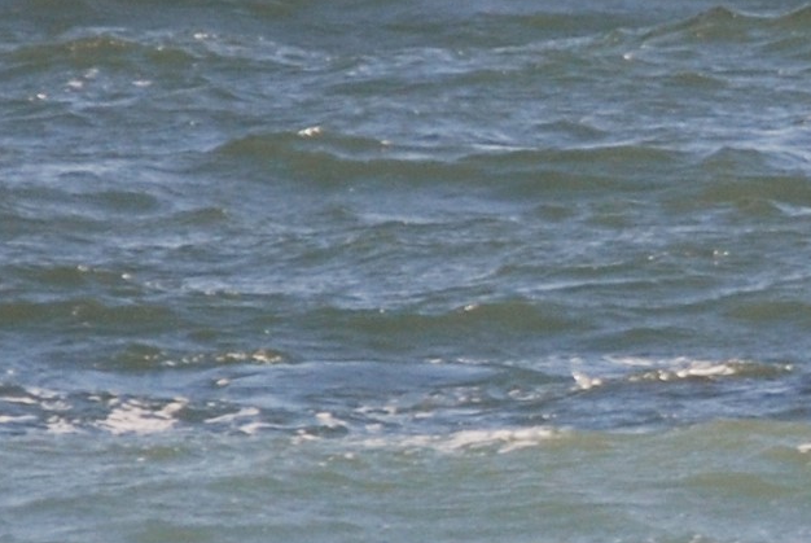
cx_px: 624
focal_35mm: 2128
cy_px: 122
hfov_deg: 1.0
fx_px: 47994
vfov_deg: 0.6
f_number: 6.3
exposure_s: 1/500
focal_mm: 500
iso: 200
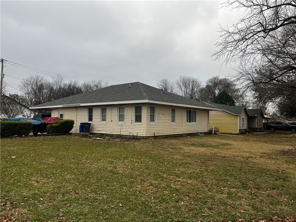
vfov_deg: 53.1
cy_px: 111
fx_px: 222
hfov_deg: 67.3
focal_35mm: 26
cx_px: 148
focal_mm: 5.7
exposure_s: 1/578
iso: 50
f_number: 1.5
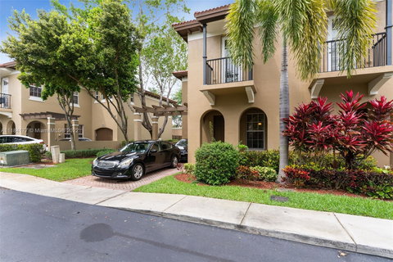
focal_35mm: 18
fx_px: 196
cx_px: 196
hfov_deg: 90.0
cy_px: 131
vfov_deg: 67.4
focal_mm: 18
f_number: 16
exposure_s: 1/80
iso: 320
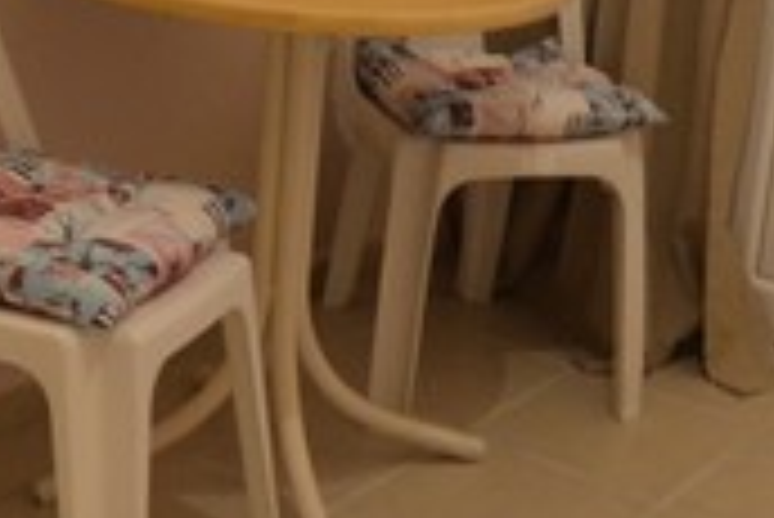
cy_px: 41
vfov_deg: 15.2
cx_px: 441
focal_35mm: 89
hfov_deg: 22.8
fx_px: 1915
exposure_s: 1/45
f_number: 3.5
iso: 800
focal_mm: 10
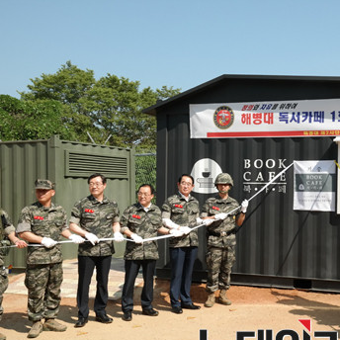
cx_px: 273
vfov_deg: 39.1
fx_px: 478
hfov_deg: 37.7
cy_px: 196
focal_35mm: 43
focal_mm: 19
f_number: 16
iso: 200
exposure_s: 1/80
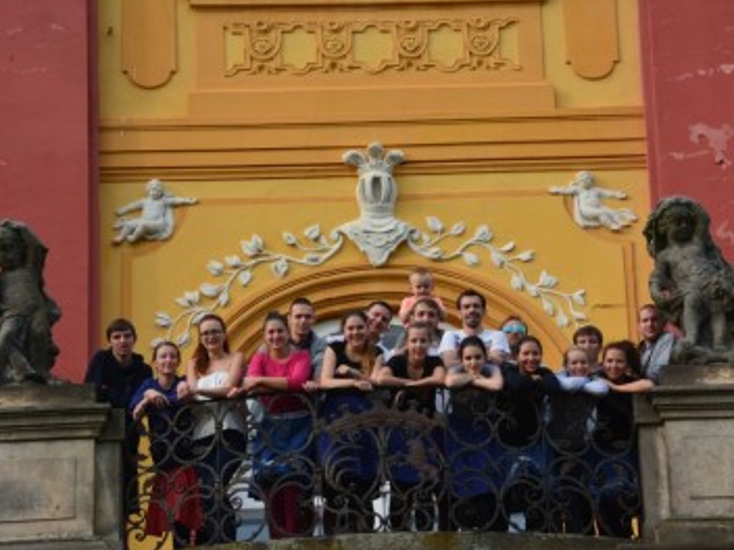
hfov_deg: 12.7
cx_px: 402
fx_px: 3298
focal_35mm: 156
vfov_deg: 9.5
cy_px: 276
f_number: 11
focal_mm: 95
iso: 200
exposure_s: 1/100
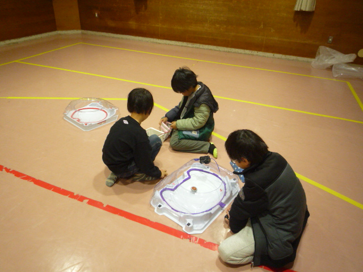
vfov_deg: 54.9
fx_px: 262
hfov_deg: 69.4
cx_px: 182
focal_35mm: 25
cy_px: 136
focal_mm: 4.4
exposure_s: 1/30
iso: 320
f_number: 2.8
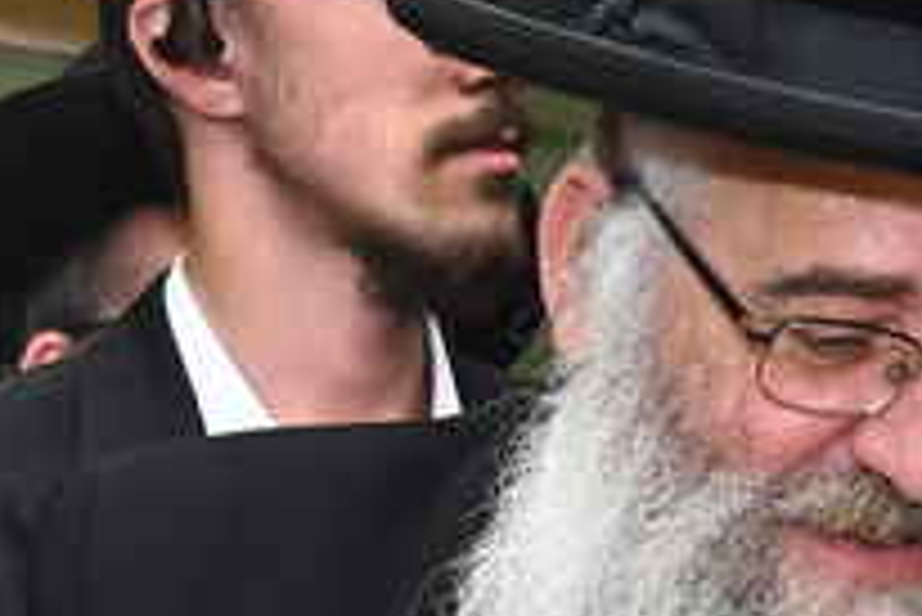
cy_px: 1093
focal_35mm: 232
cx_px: 1412
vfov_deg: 5.8
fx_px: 5946
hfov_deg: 8.6
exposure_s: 1/200
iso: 1250
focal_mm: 34
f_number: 6.3
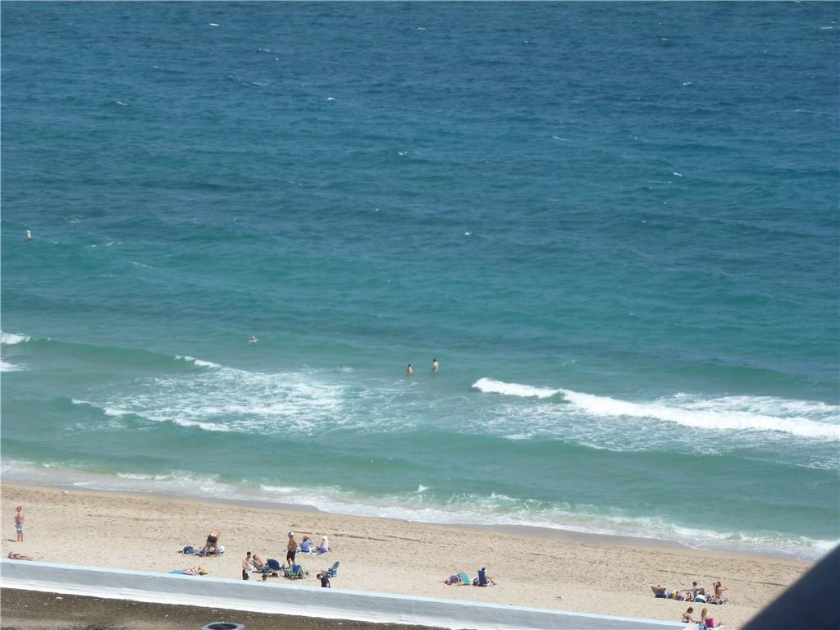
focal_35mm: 131
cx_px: 420
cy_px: 315
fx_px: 3179
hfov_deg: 15.1
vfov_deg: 11.3
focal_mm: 23.4
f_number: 5.2
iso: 100
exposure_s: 1/500
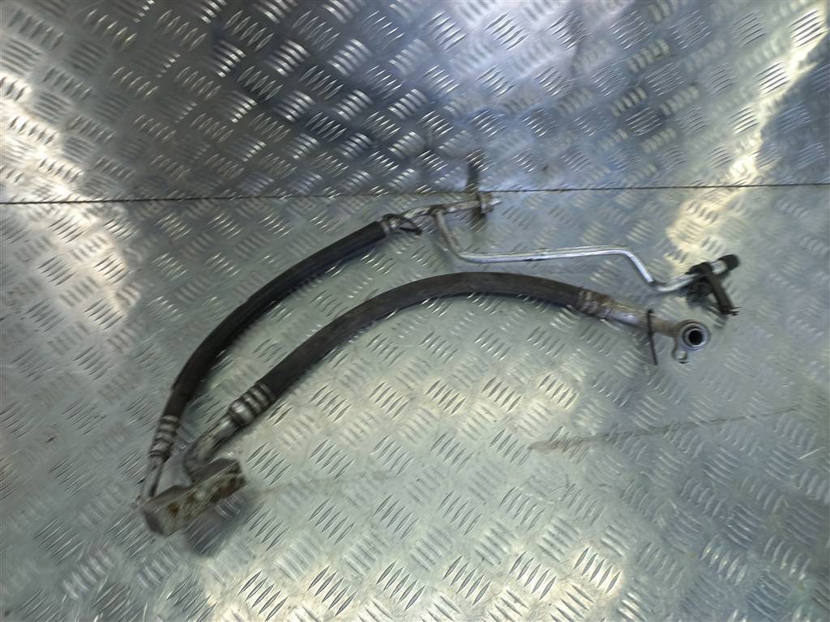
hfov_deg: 69.4
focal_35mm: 25
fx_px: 599
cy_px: 311
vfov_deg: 54.9
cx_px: 415
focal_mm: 4.6
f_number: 1.8
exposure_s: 1/50
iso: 32
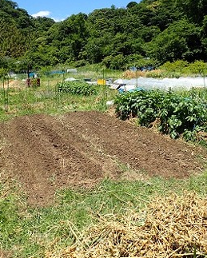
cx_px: 79
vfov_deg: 52.8
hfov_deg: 43.1
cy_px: 124
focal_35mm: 34
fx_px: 260
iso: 100
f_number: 8
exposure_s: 1/160
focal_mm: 4.5
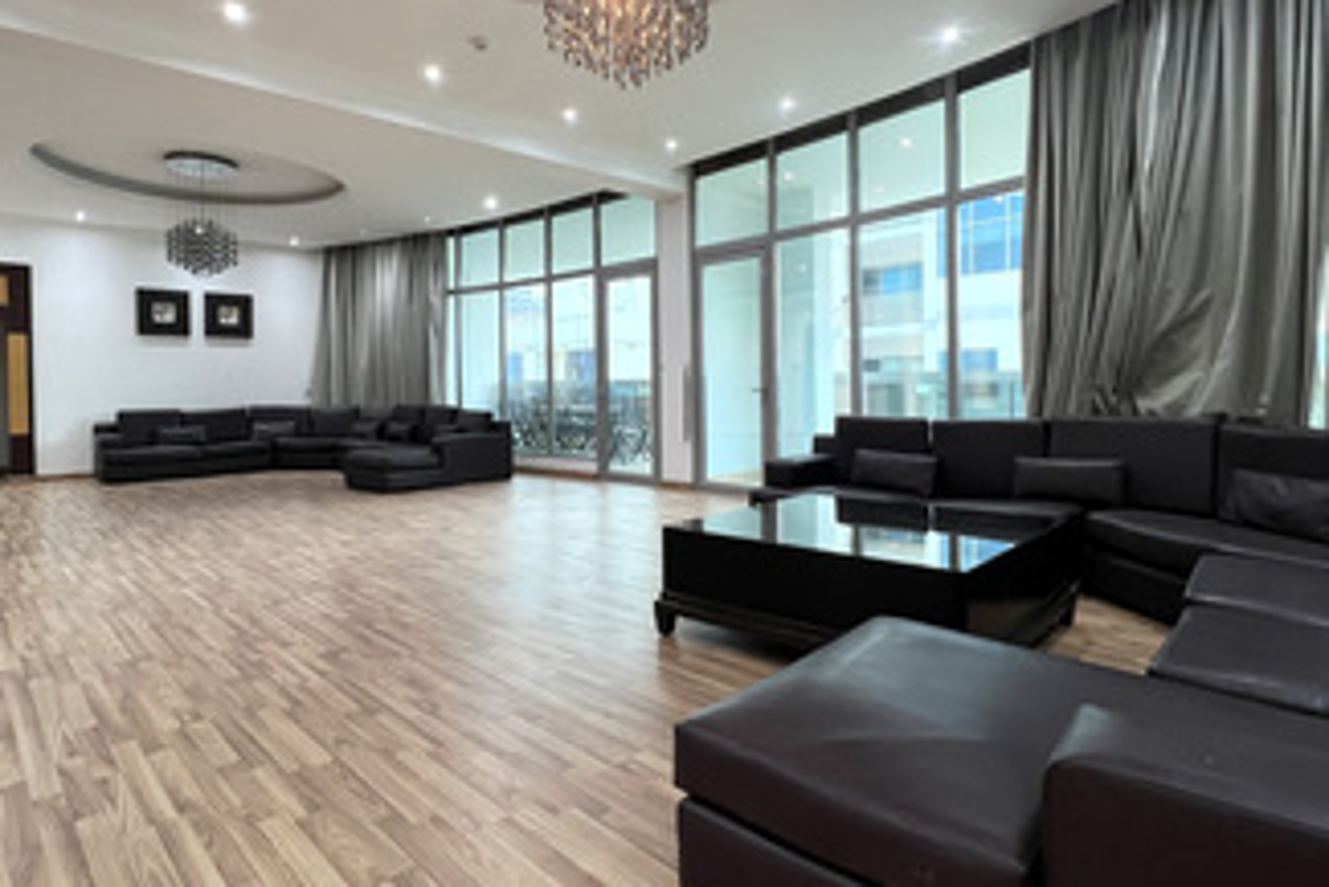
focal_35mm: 19
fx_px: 702
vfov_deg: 64.4
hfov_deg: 86.8
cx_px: 640
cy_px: 390
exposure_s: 1/100
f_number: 1.8
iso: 200
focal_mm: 1.57
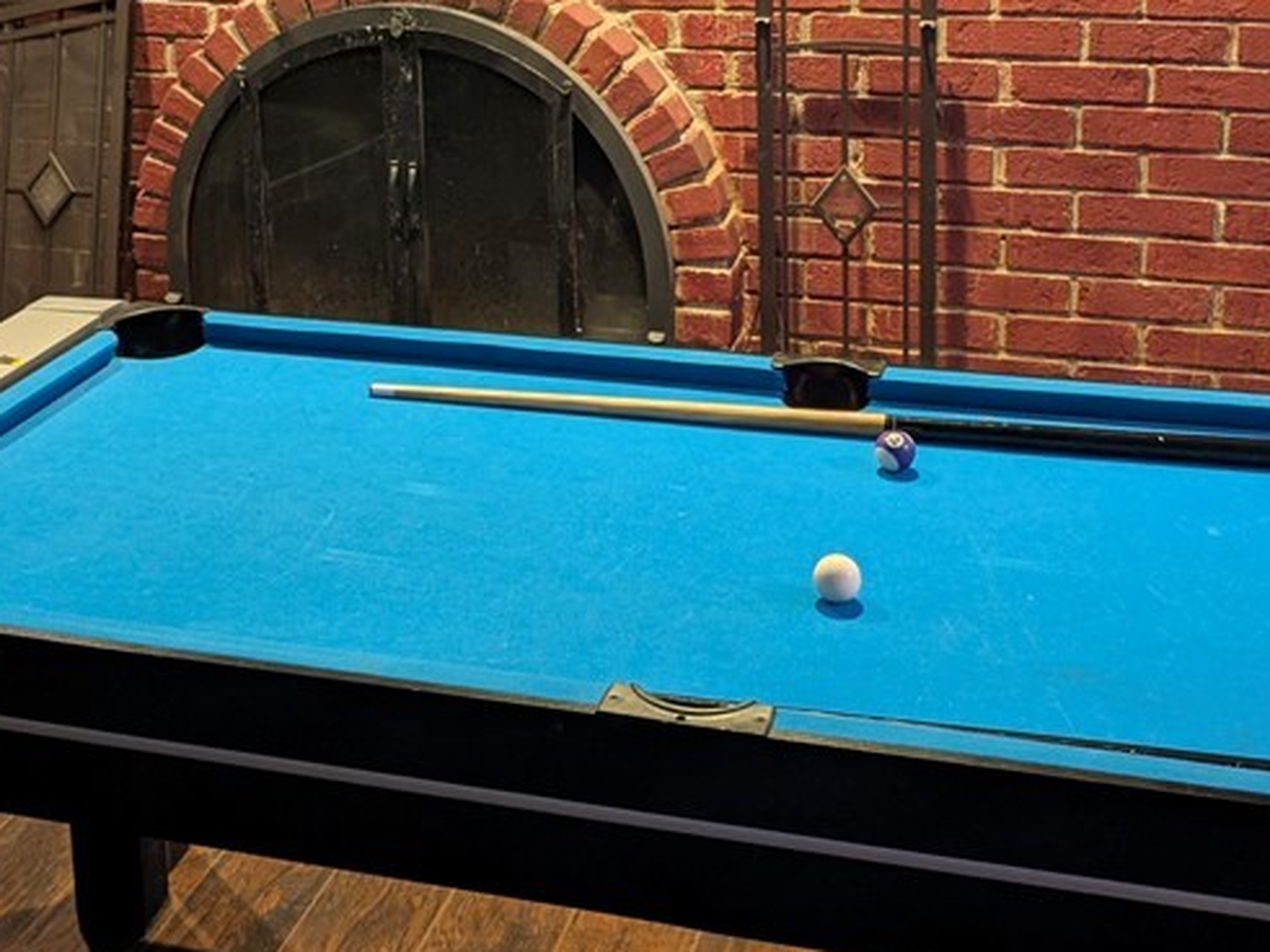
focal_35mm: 50
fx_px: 1834
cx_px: 500
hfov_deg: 38.0
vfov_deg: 28.0
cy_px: 96
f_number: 1.68
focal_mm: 6.9
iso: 41
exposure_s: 1/40
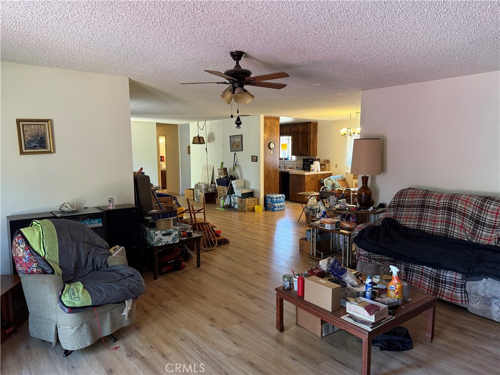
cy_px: 188
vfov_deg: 56.8
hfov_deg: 71.6
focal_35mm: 24
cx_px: 250
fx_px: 347
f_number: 1.78
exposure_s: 1/60
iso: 250
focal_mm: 6.76
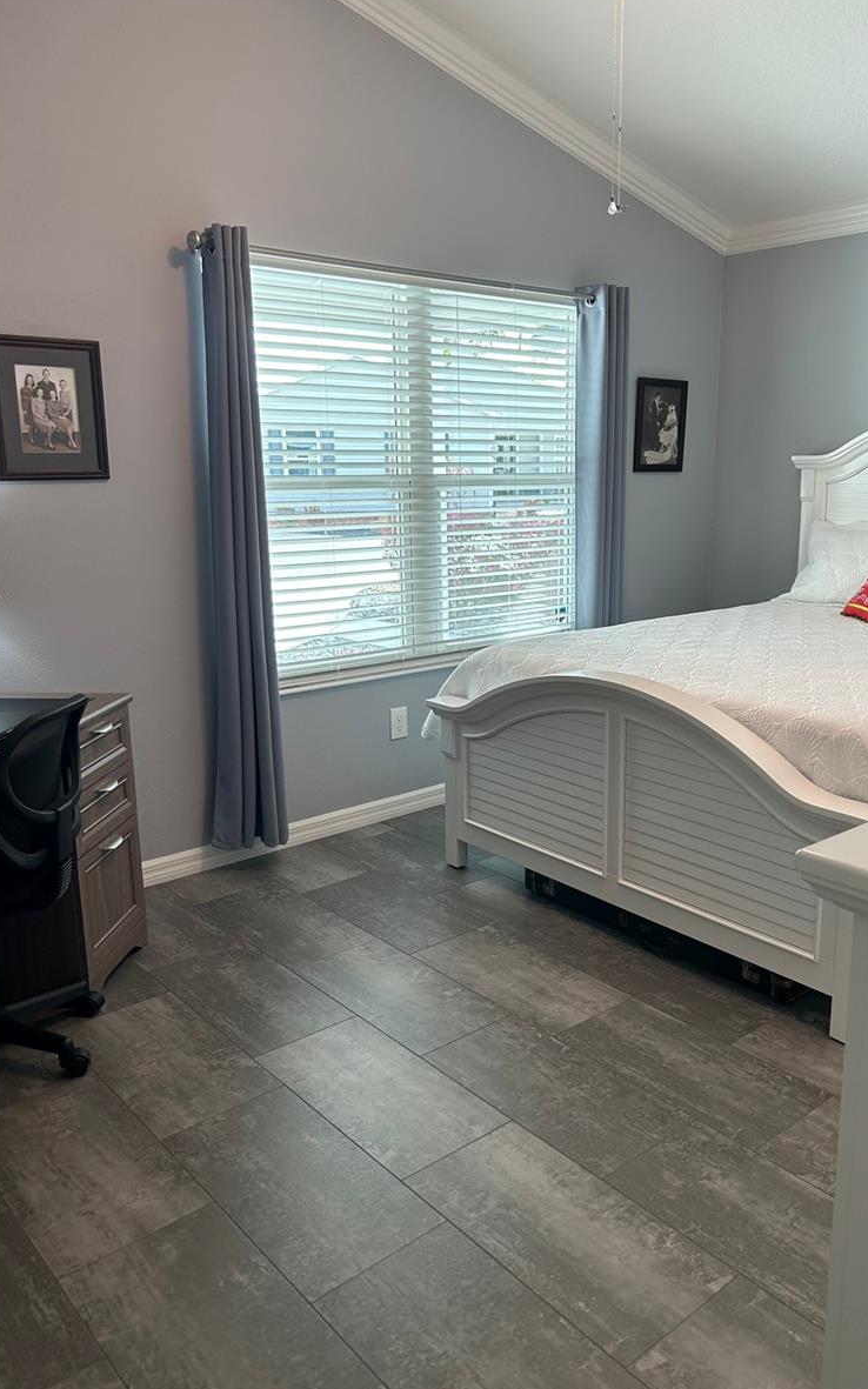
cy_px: 692
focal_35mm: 28
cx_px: 515
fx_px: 1060
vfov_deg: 66.5
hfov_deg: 44.3
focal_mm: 5.7
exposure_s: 1/124
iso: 64
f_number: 1.5
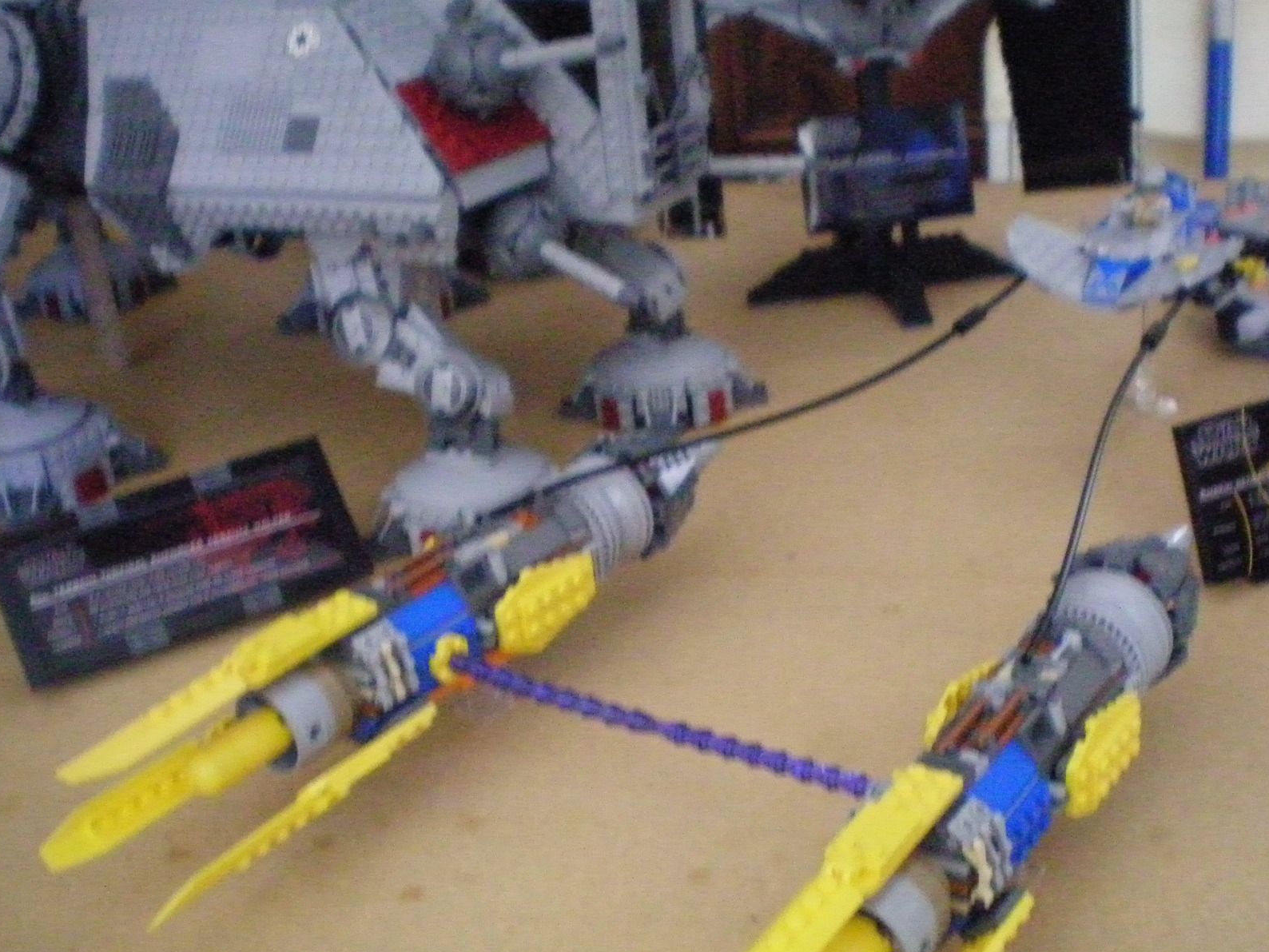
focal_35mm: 49
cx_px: 785
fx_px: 1796
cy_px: 588
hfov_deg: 38.7
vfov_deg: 29.6
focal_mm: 6.3
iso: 800
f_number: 3.1
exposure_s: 1/40
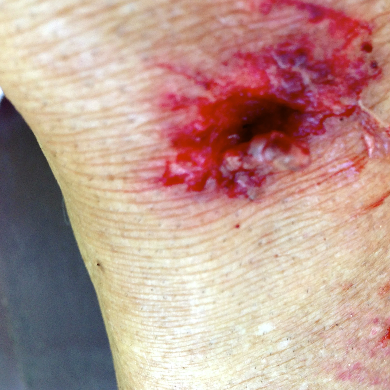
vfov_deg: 42.8
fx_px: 497
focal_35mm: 39
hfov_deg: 42.3
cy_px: 195
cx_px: 259
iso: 64
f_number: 2.4
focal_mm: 4.13
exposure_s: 1/40
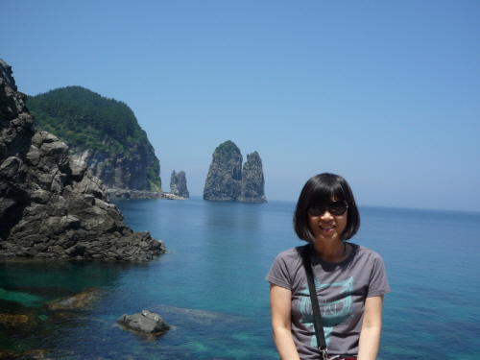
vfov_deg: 34.3
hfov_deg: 44.8
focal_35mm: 42
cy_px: 180
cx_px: 240
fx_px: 582
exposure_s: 1/640
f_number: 4.5
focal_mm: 7.3
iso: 100
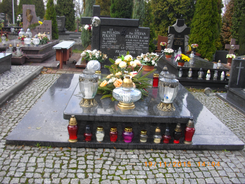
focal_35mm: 32
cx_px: 122
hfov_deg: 56.8
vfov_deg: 44.2
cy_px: 92
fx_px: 226
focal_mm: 5.7
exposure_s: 1/125
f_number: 2.9
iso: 100
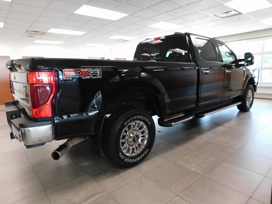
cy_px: 102
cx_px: 136
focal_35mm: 23
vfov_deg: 58.9
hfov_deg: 73.9
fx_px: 181
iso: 400
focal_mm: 4
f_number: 3
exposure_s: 1/30
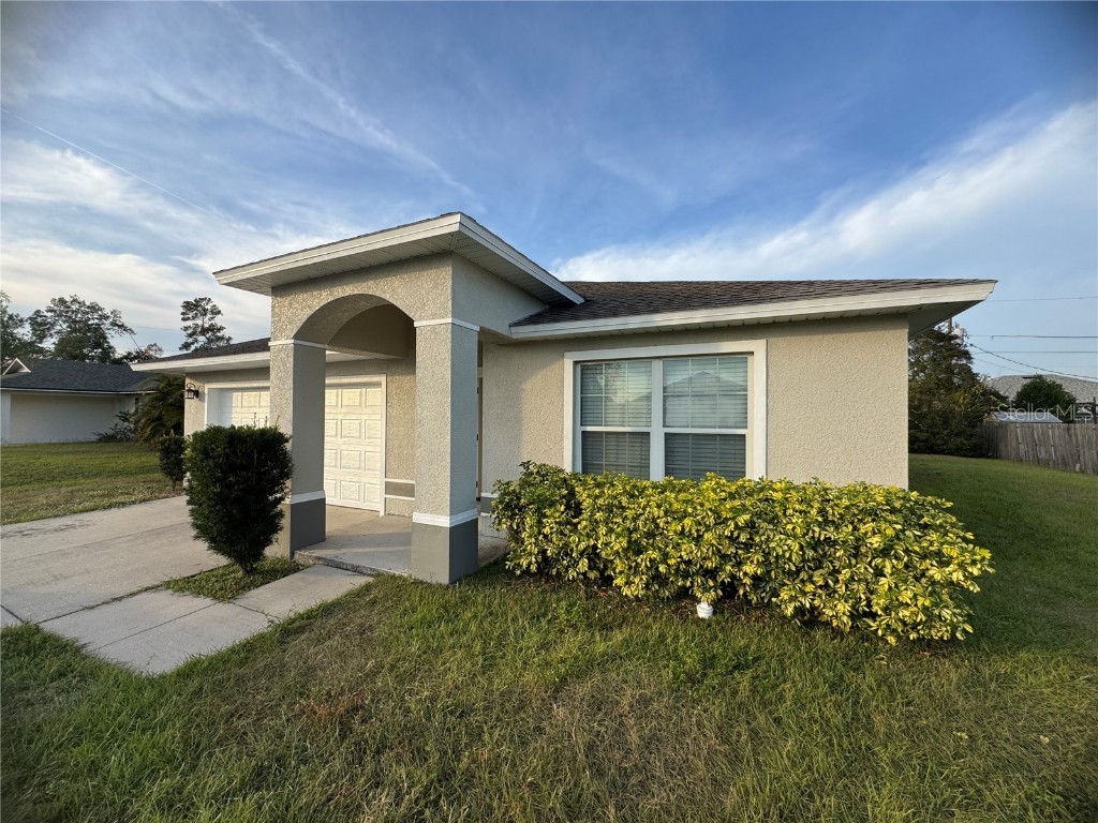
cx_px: 549
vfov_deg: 85.7
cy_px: 412
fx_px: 444
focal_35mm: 14
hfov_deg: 102.1
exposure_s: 1/605
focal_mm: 2.22
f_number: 2.2
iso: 40
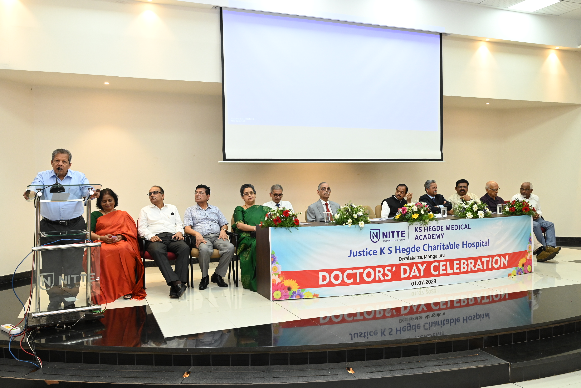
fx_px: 492
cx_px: 290
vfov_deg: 43.0
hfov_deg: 61.1
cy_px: 194
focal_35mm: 30
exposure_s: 1/100
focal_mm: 30.5
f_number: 7.1
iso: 2500
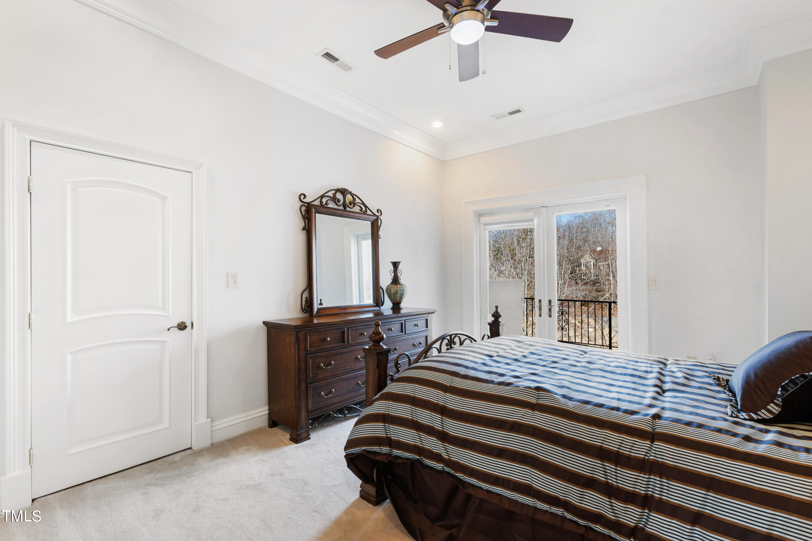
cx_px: 406
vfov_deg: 77.3
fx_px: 338
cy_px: 270
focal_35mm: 15
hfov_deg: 100.4
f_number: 8
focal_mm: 10
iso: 100
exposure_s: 1.3
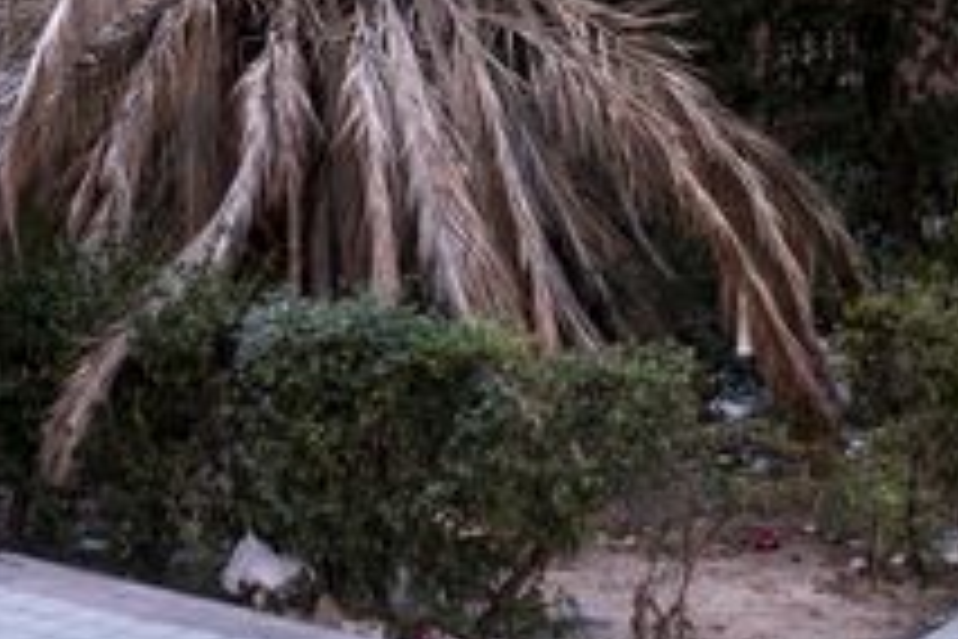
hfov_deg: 29.5
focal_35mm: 68
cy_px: 68
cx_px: 337
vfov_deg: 19.7
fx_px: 1809
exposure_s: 1/1000
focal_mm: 23
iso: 640
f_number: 1.4
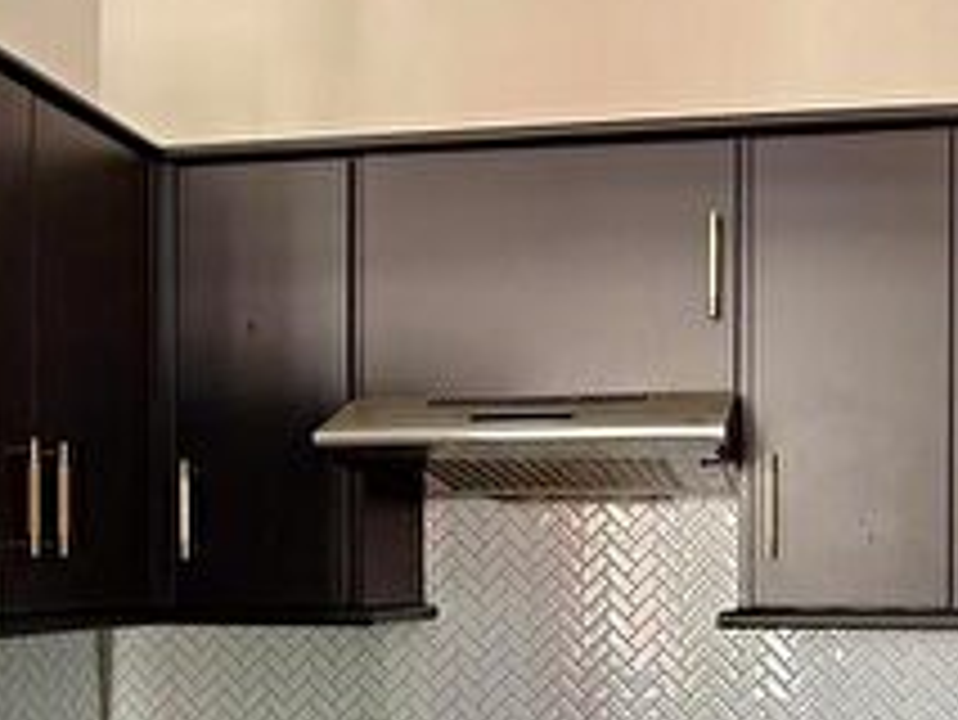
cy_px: 574
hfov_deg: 40.5
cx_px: 670
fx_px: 1274
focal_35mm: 46
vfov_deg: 30.8
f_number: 2.2
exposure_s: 1/99
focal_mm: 2.22
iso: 100
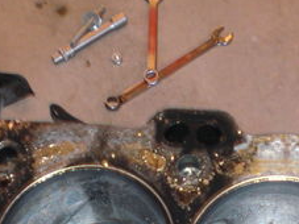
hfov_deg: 18.4
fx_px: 924
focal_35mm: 107
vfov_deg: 13.7
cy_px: 194
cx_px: 154
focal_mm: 6.3
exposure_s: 1/60
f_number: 3.1
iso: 200
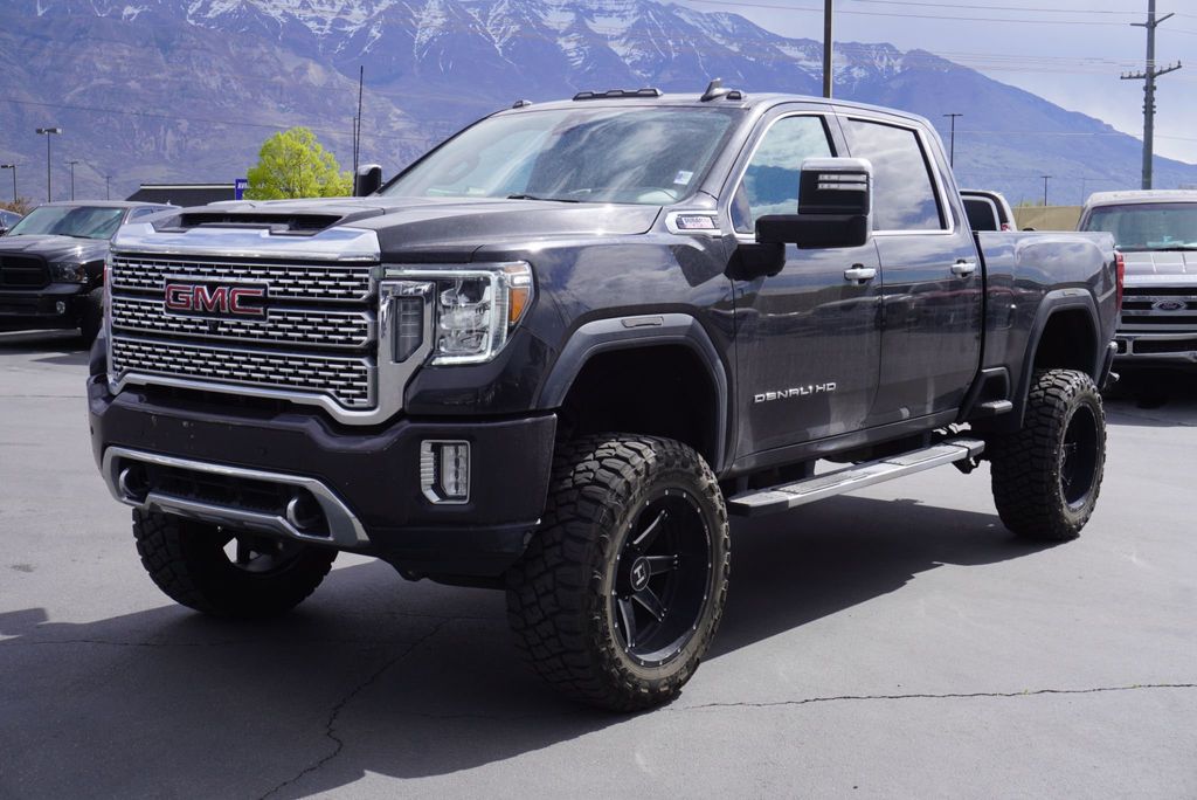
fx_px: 1547
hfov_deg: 42.3
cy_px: 400
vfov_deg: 29.0
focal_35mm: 46
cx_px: 598
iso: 100
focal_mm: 31
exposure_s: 1/125
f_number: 11
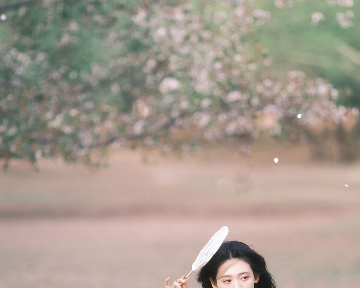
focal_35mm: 287
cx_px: 180
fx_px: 3058
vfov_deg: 5.4
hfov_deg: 6.7
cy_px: 218
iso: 2500
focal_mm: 135
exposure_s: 1/14000
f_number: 2
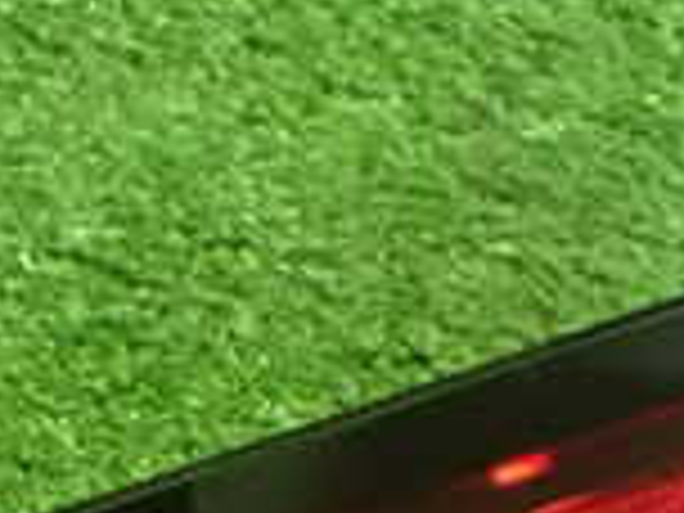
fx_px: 3201
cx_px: -36
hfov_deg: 12.0
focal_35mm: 162
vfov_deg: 8.7
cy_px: 999
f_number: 2.8
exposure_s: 1/30
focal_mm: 7.31
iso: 1600
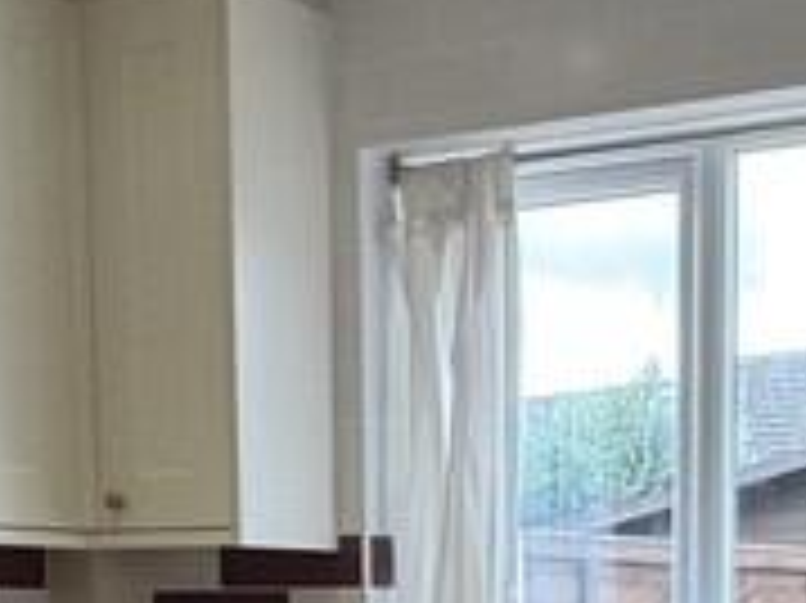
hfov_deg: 24.3
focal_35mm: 80
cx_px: 554
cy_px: 904
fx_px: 1861
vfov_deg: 16.7
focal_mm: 2.22
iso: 100
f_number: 2.2
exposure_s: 1/100
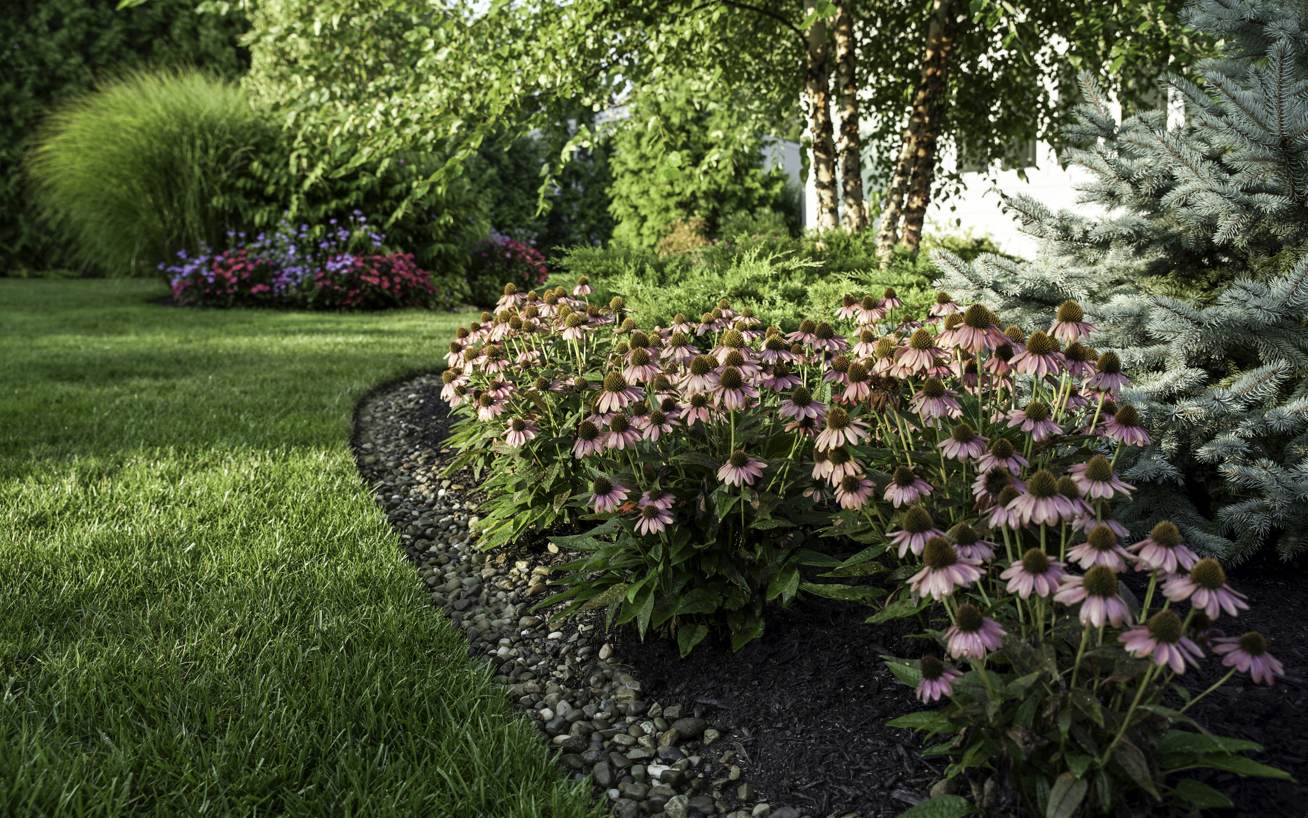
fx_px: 1176
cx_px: 658
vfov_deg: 38.3
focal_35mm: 33
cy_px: 407
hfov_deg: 58.1
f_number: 4.5
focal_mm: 32
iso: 100
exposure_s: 1/160
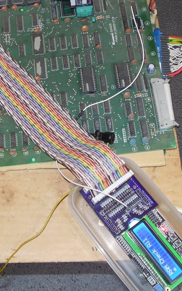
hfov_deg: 25.0
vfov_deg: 40.3
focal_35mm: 50
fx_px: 397
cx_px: 15
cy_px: 133
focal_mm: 5.2
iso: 200
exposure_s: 1/25
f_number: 3.3
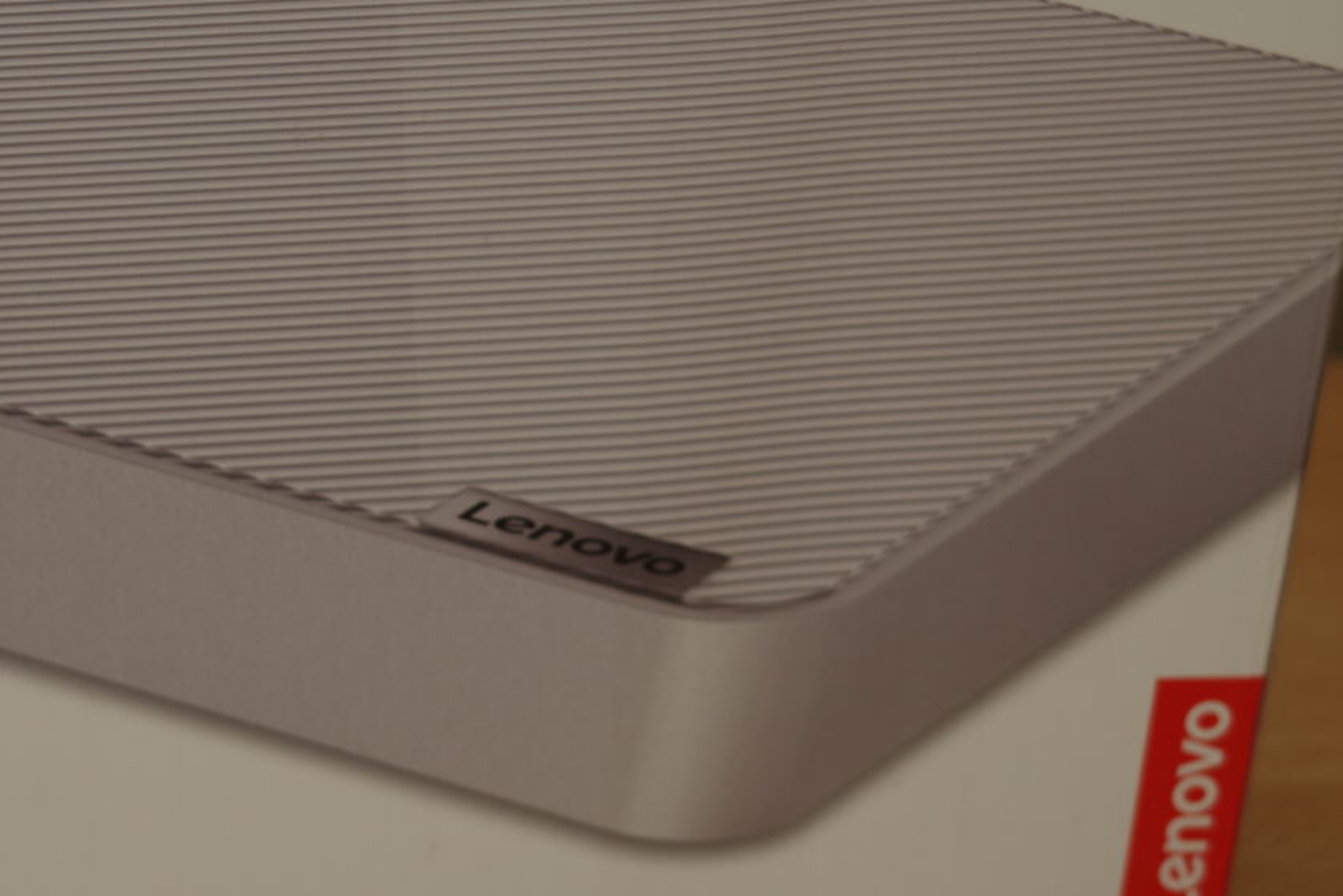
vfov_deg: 14.8
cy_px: 217
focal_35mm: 92
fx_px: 3432
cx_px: 256
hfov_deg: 21.8
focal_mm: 26
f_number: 2.8
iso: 100
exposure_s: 1/60
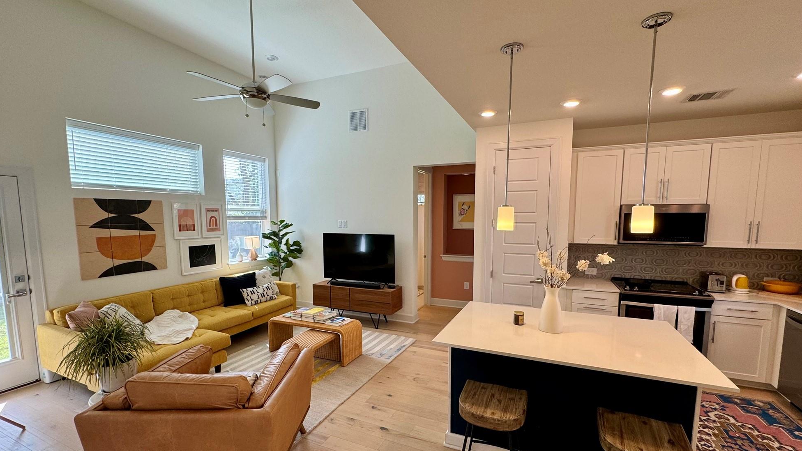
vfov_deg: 66.9
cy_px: 250
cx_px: 405
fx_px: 340
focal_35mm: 16
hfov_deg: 99.4
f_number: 2.2
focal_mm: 2.22
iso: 64
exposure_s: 1/120
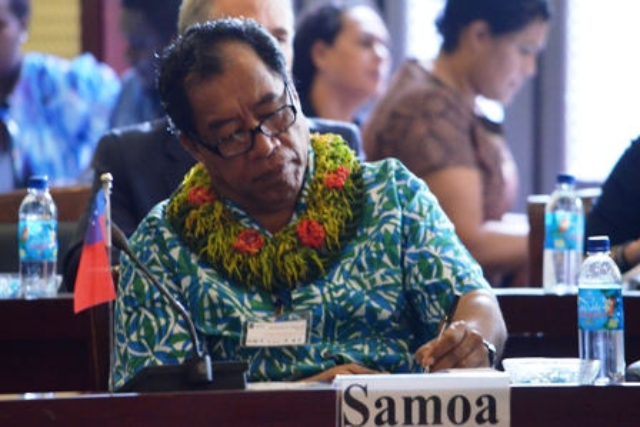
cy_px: 214
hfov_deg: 5.3
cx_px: 320
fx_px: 6935
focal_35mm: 390
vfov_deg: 3.5
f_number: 5.6
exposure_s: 1/60
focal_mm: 260
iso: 3200
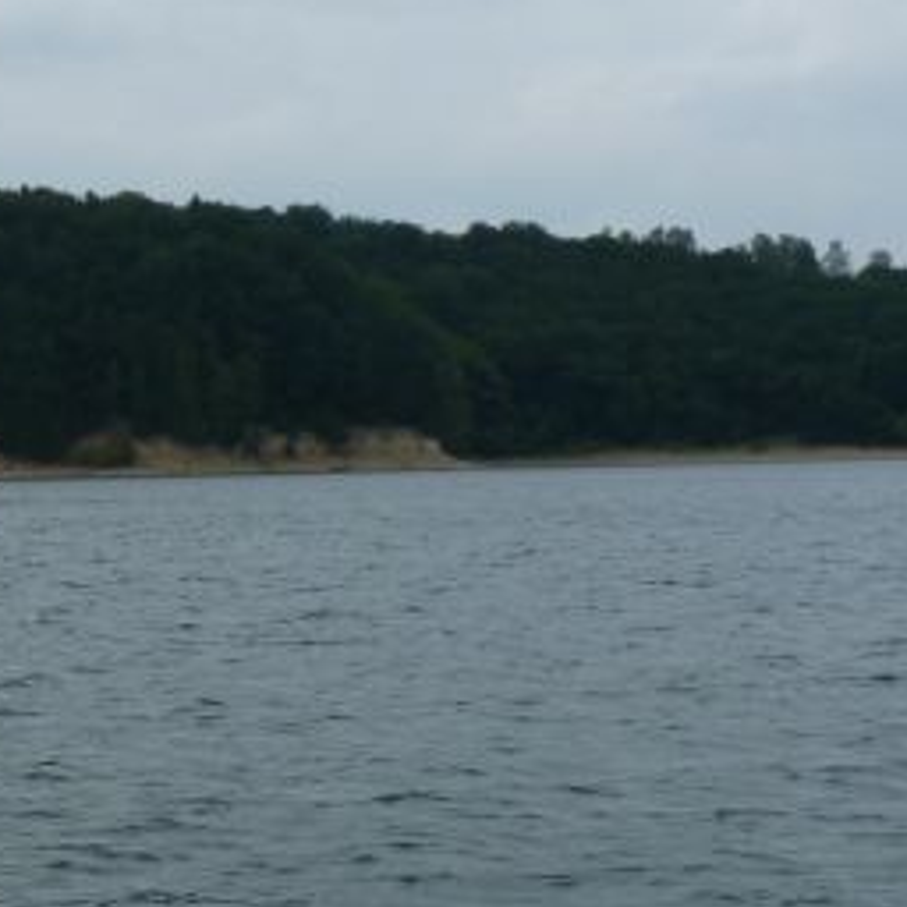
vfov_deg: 17.1
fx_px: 3024
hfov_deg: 15.7
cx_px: -450
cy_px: 475
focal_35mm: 102
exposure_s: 1/400
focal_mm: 6.6
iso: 80
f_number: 5.6
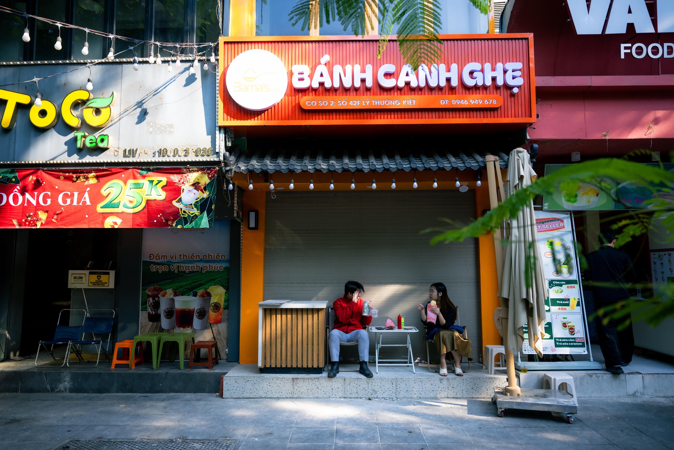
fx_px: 449
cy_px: 225
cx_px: 337
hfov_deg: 73.7
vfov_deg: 53.1
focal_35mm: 24
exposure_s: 1/640
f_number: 2.8
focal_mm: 24
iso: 400
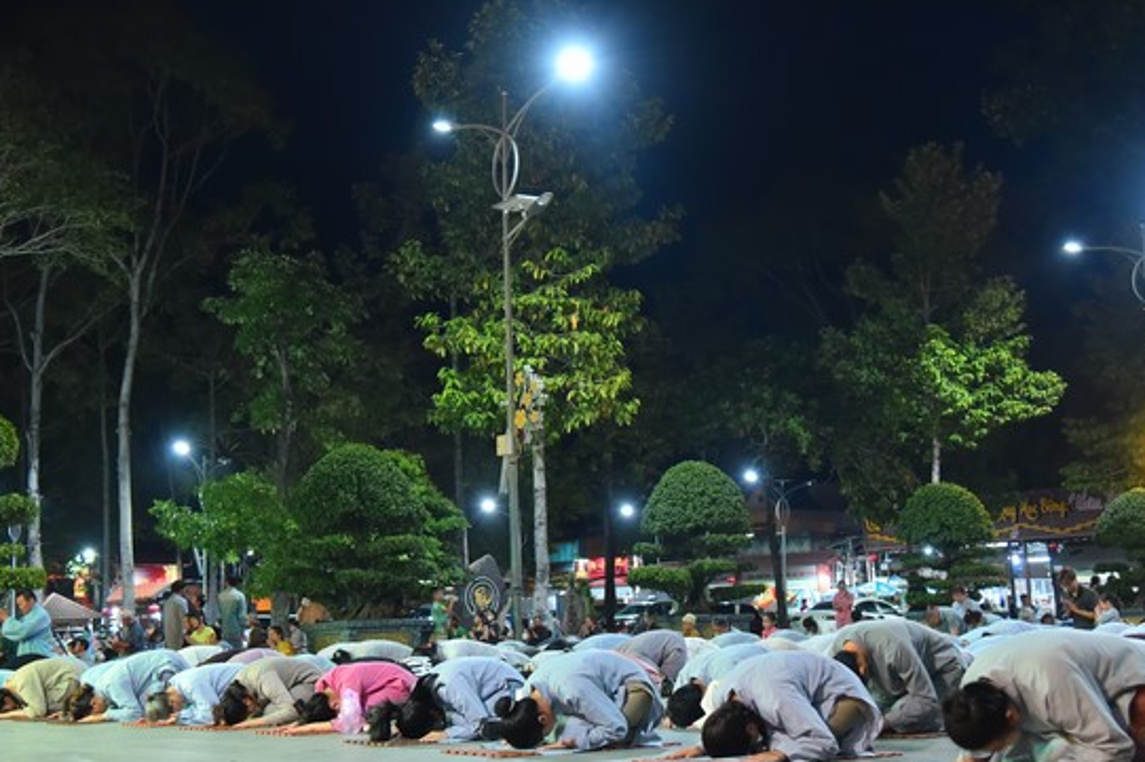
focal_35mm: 48
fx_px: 1526
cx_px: 511
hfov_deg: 41.1
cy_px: 453
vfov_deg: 28.0
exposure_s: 1/50
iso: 2000
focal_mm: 40
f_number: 4.5
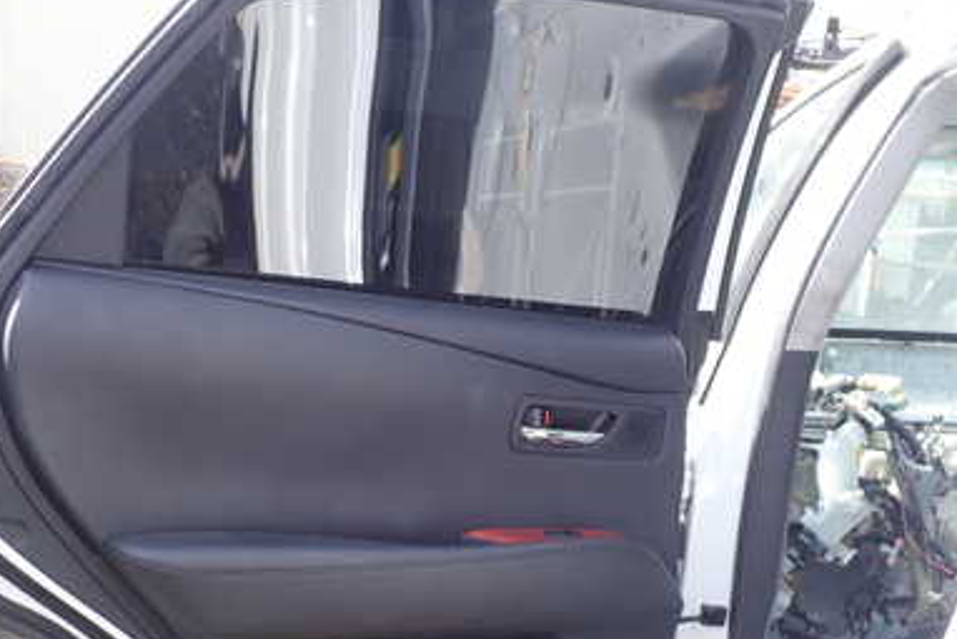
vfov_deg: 27.2
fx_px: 1303
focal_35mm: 49
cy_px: 474
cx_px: 413
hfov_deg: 40.2
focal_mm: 5.4
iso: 100
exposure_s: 1/160
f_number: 3.2
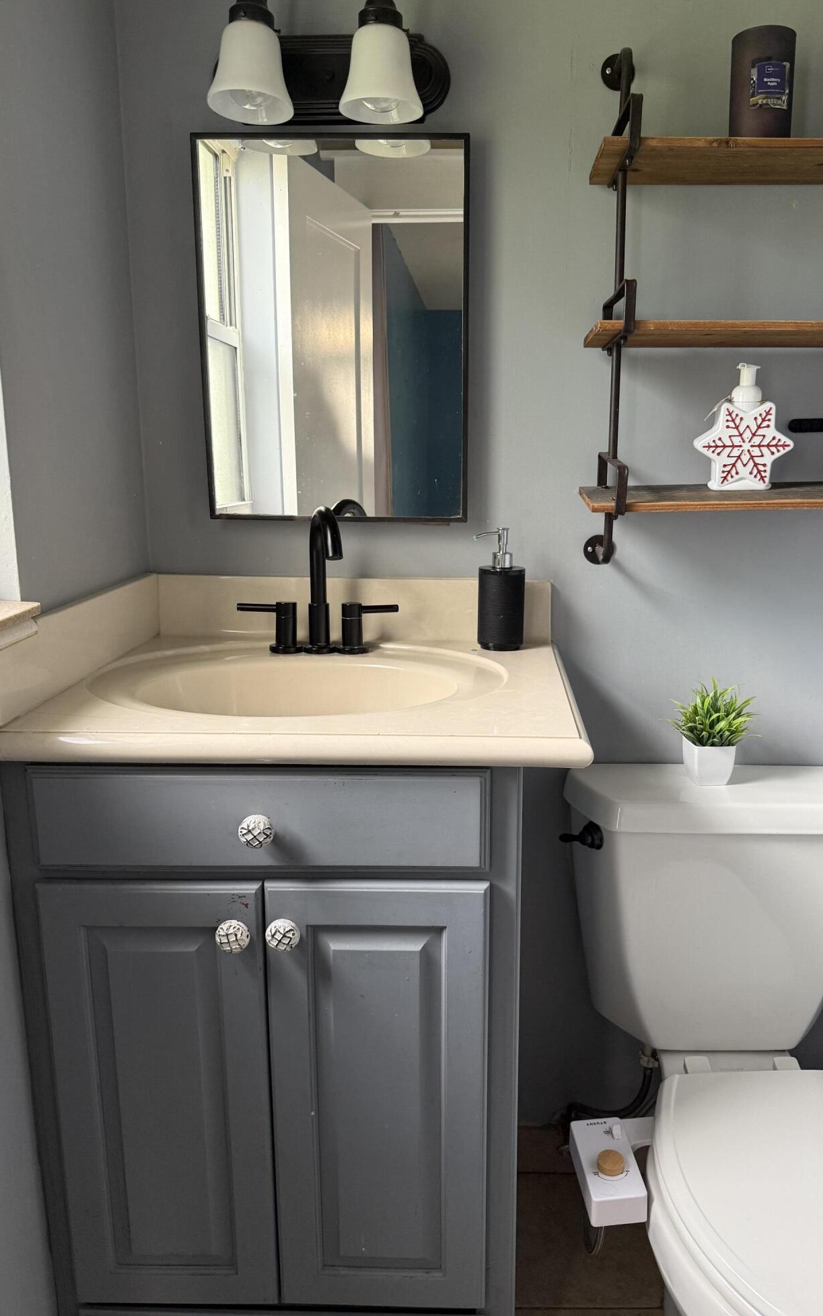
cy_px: 655
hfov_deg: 47.4
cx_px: 471
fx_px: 933
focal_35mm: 26
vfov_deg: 70.4
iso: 200
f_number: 1.78
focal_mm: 6.76
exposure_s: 1/60
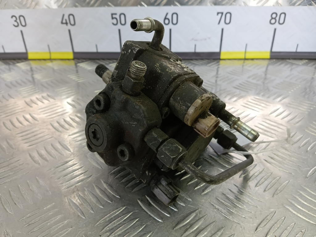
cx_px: 158
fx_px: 246
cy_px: 118
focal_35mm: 27
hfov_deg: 65.3
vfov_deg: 51.4
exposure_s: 1/50
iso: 91
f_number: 1.6
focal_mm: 4.11
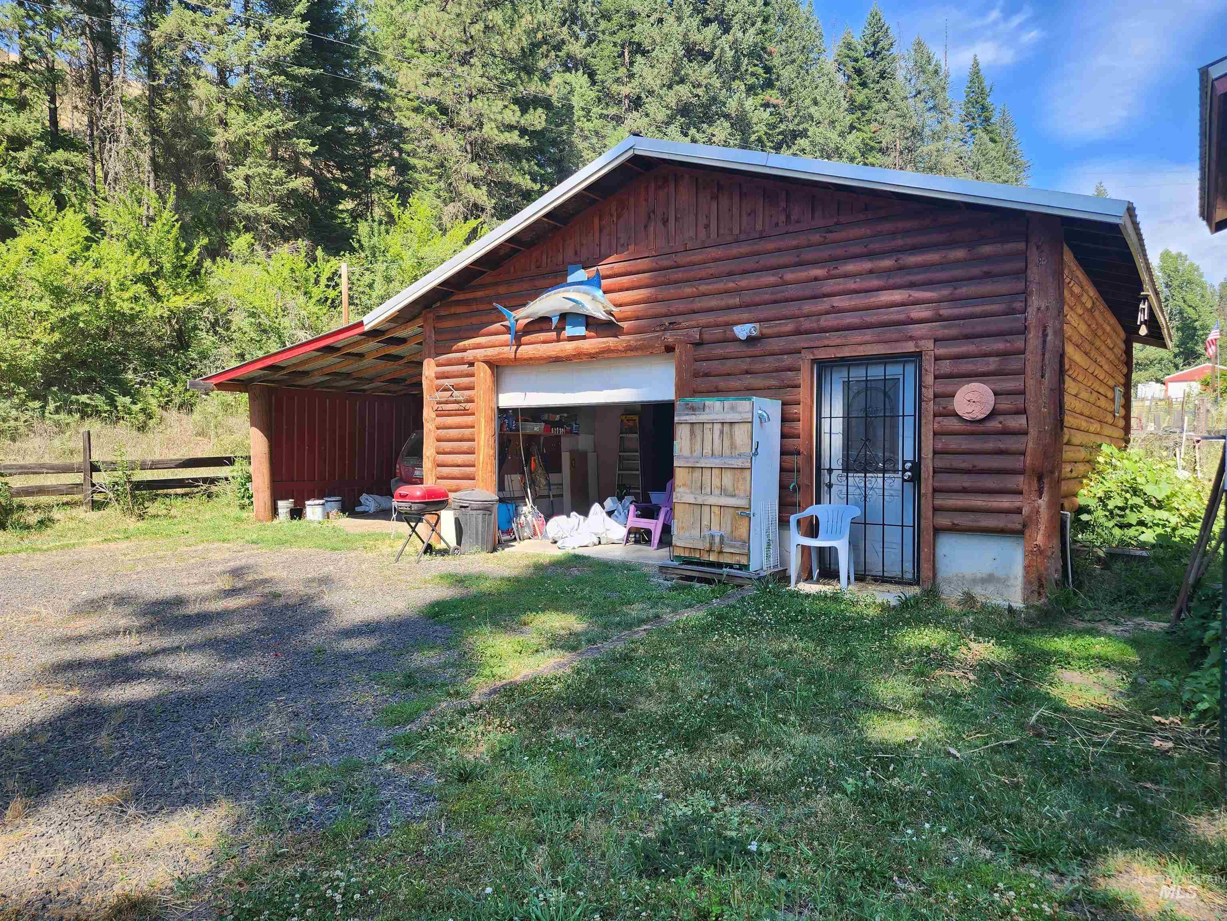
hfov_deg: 73.9
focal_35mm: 23
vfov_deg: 58.9
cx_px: 614
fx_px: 815
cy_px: 460
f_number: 1.8
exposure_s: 1/263
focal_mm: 6.4
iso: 12
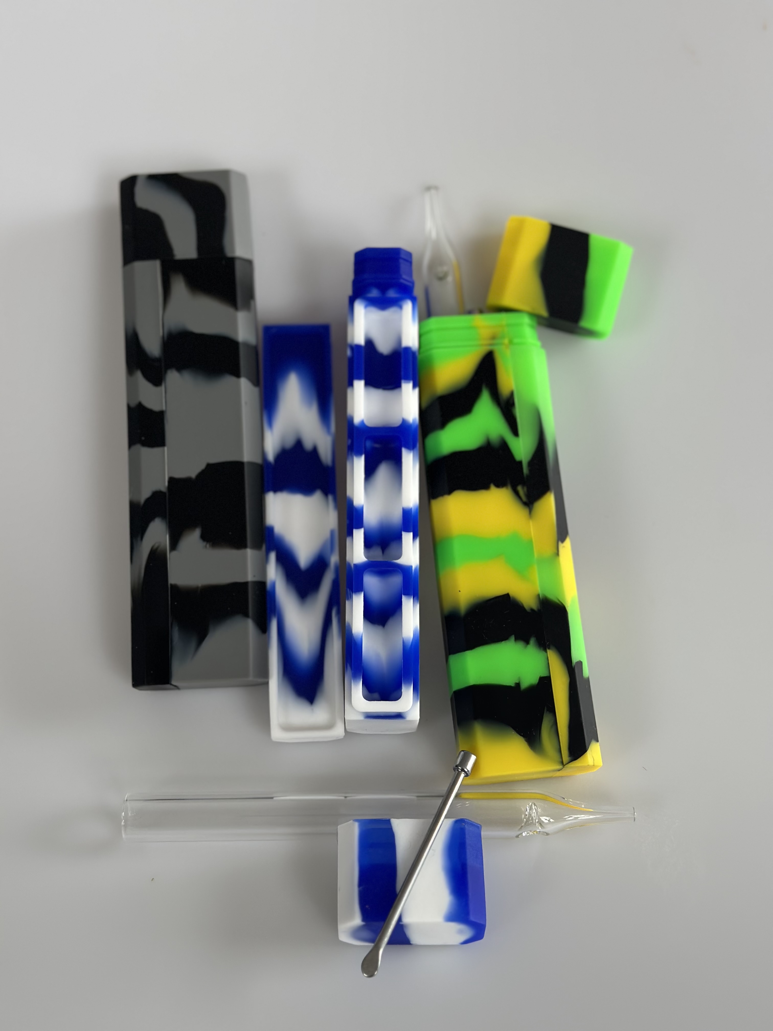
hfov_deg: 30.3
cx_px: 386
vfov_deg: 39.7
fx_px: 1429
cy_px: 516
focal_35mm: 48
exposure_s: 1/223
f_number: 1.78
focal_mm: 6.86
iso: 80
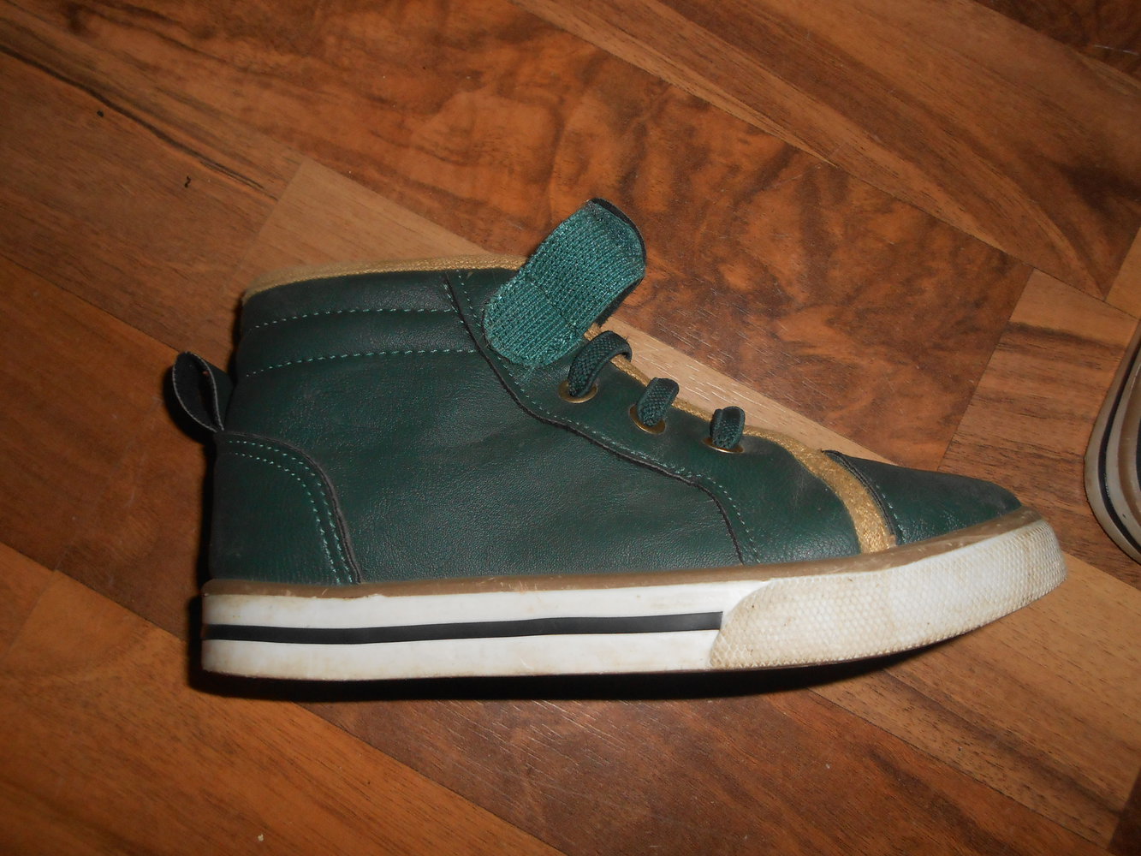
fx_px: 989
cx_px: 570
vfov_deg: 46.8
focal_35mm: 30
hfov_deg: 60.0
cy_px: 428
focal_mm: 5.3
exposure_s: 1/25
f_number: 11.9
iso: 200
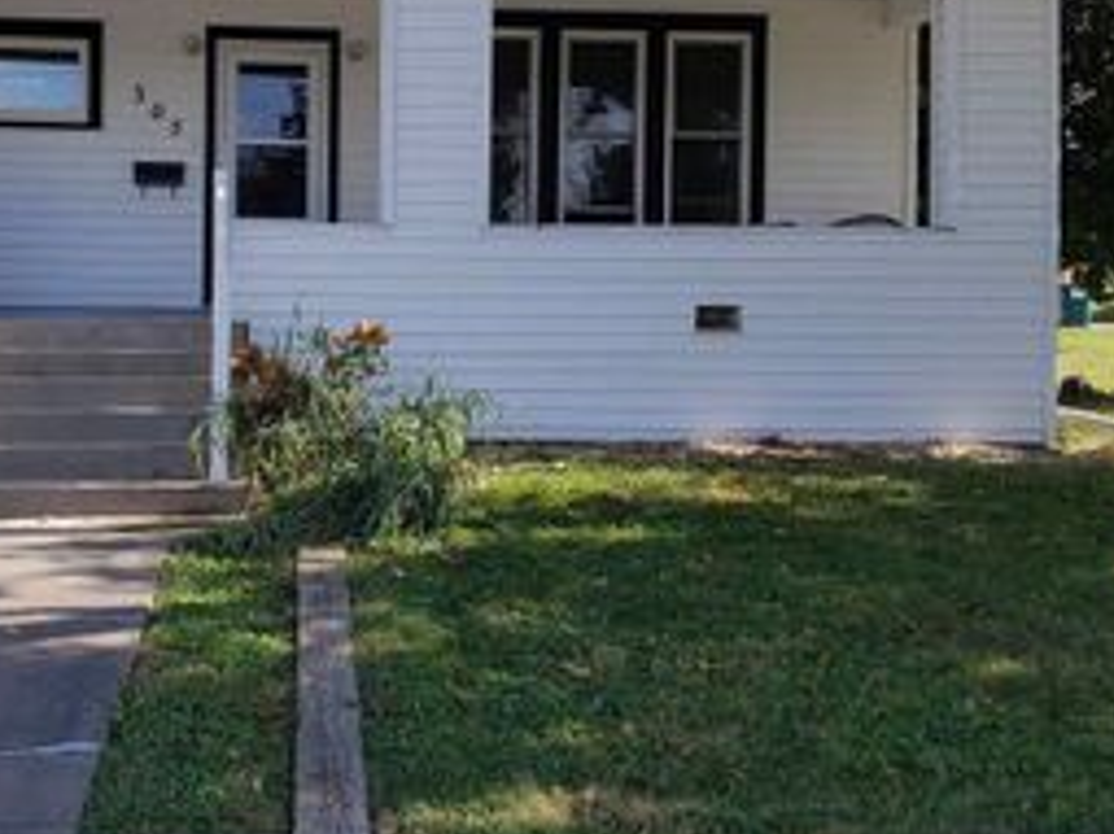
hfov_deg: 37.1
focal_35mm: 51
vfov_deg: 28.5
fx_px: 1640
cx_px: 371
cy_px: 369
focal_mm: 4.3
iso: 50
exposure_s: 1/599
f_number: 2.4
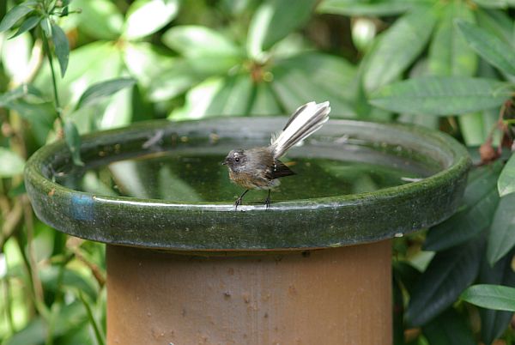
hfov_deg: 6.9
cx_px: 258
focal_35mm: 300
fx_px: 4298
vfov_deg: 4.6
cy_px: 172
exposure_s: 1/125
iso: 400
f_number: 4
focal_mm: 200
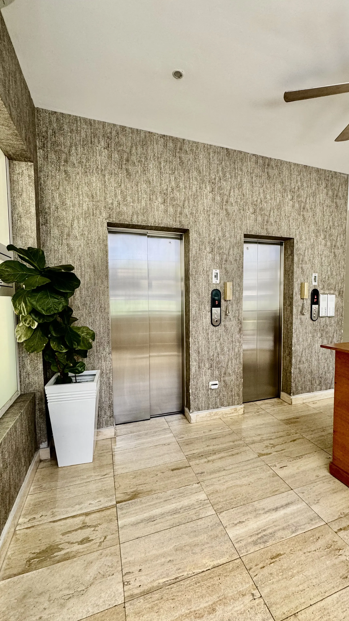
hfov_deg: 66.9
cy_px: 317
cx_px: 191
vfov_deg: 99.4
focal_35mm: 16
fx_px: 263
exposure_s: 1/99
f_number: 2.2
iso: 160
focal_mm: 2.22
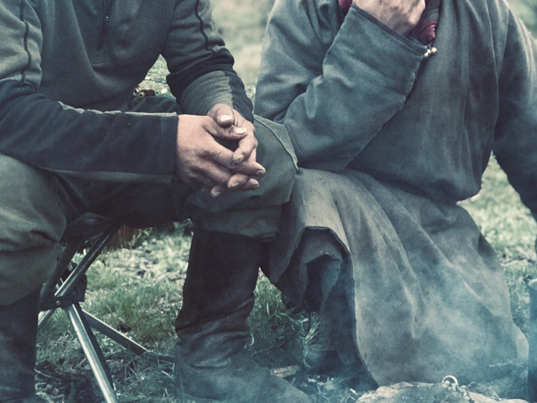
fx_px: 1194
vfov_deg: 19.0
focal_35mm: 77
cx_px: 268
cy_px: 103
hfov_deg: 25.3
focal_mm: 6.6
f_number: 2.8
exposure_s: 1/50
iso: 160
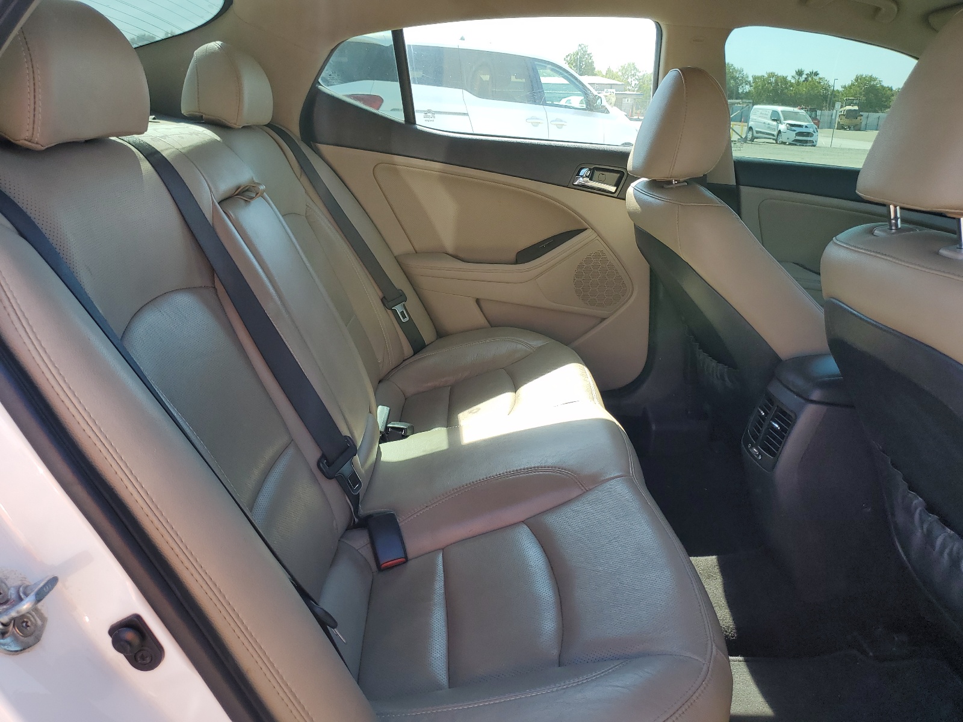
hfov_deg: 67.3
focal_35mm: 26
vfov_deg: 53.1
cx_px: 482
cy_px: 361
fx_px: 723
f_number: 1.5
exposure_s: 1/588
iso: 50
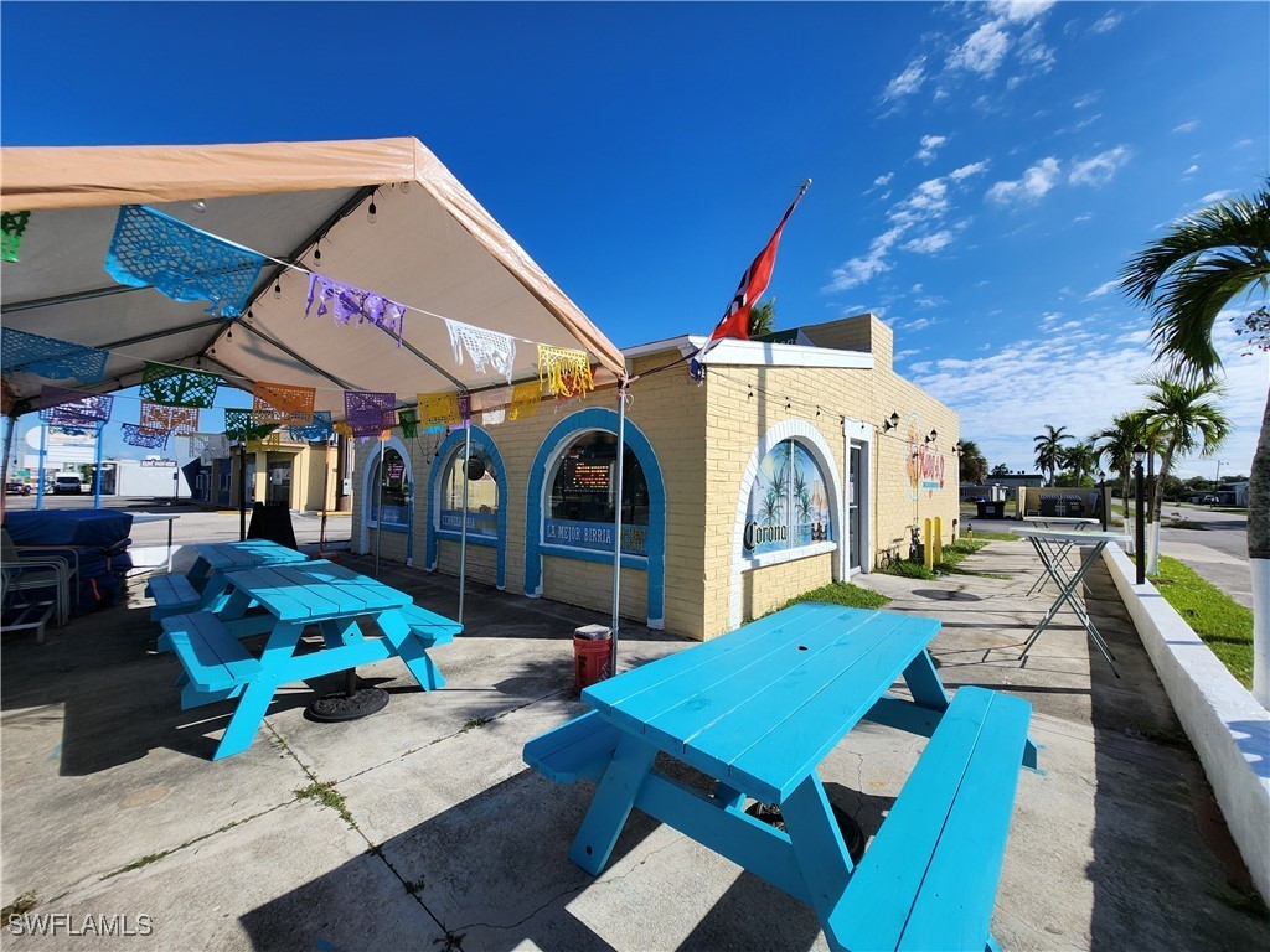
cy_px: 476
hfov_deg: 106.2
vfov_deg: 89.9
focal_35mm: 13
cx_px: 635
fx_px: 477
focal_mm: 1.74
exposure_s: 1/1645
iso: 32
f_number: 2.2
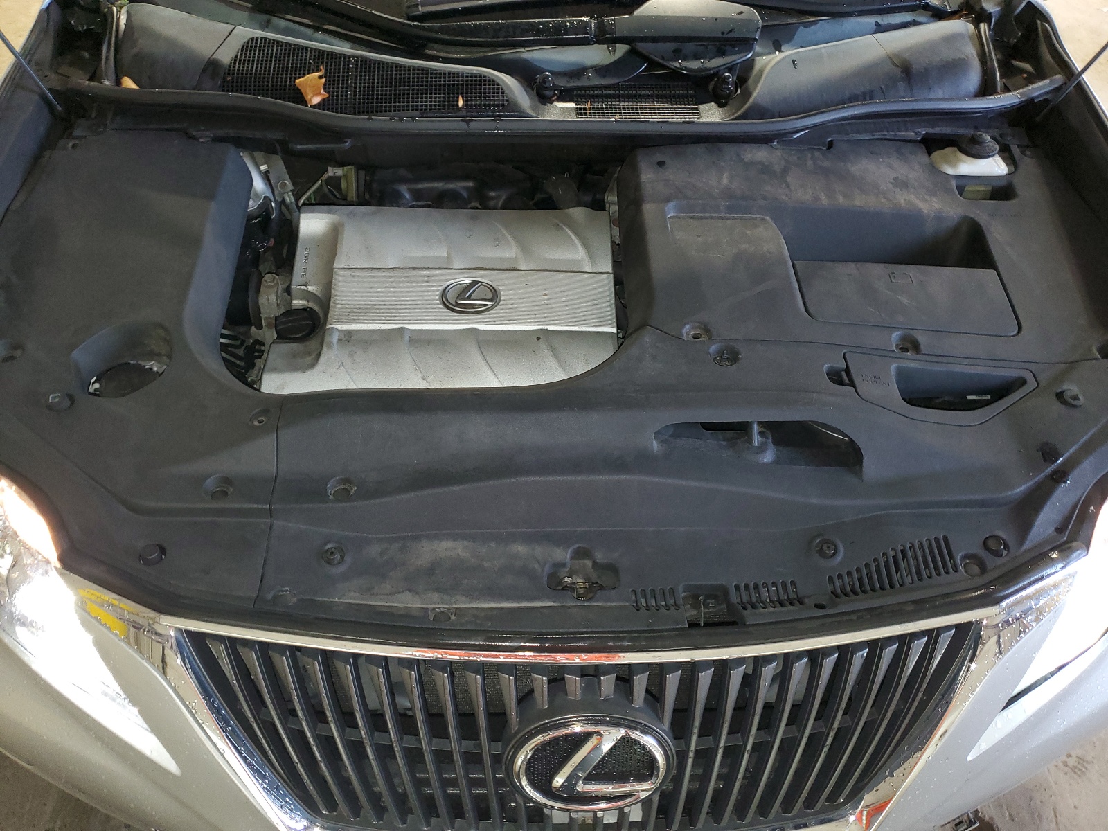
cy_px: 416
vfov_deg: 53.1
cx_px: 554
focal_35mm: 26
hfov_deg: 67.3
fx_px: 832
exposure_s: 1/24
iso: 153
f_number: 1.5
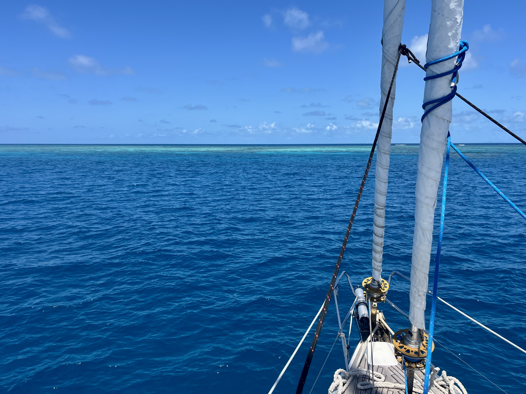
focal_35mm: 26
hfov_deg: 67.3
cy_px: 197
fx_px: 395
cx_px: 263
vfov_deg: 53.1
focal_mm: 5.1
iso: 50
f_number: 1.6
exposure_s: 1/3876
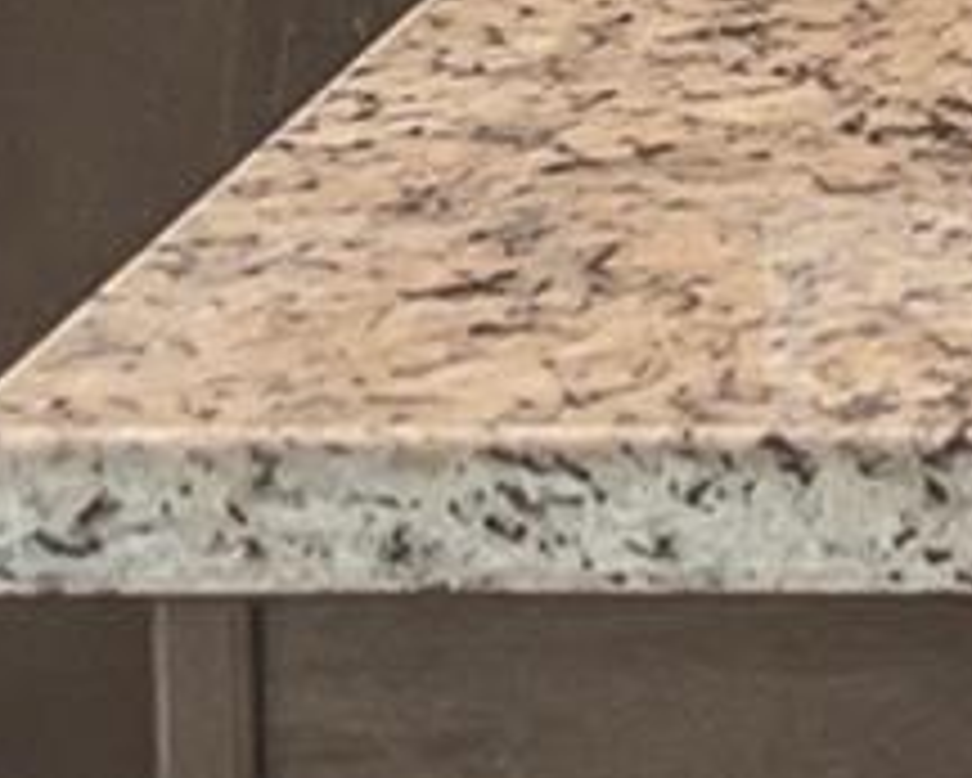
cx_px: 3276
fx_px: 8720
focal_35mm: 303
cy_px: -2129
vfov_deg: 4.7
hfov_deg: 5.8
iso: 200
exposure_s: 1/25
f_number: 4
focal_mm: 23
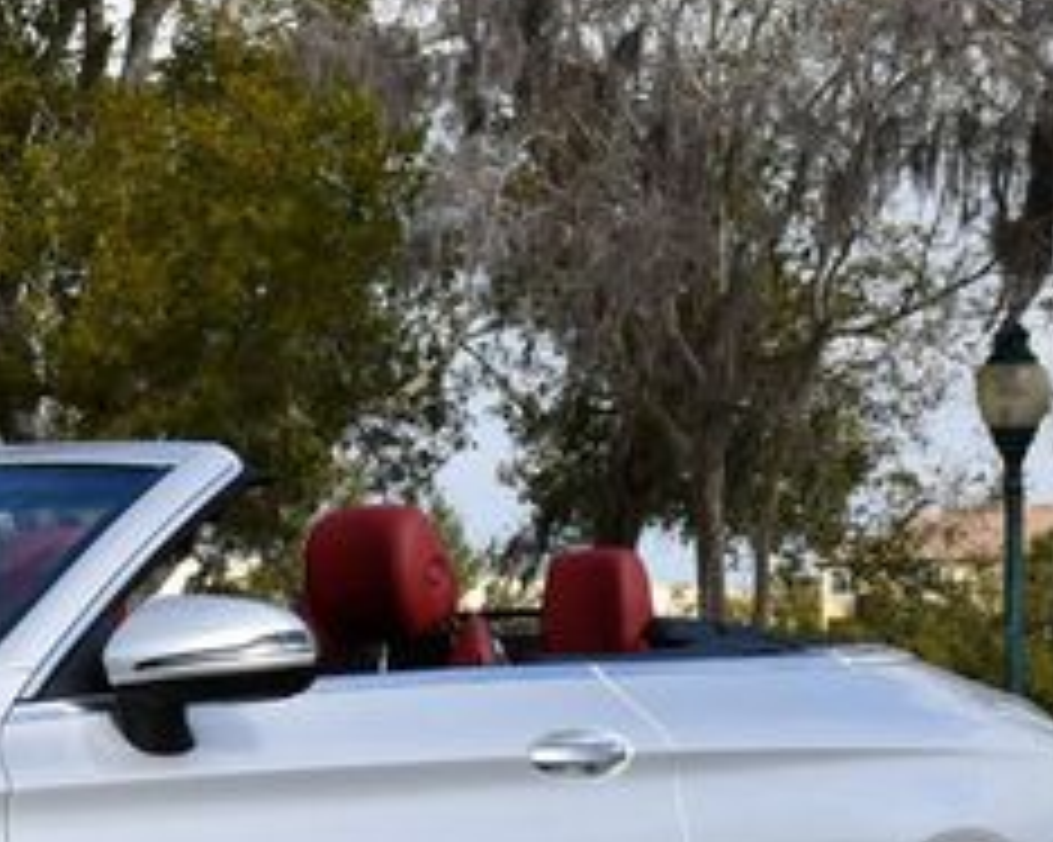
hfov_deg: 16.4
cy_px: 680
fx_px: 3520
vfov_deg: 13.6
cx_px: -158
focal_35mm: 113
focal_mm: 22
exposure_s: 1/320
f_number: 9
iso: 100
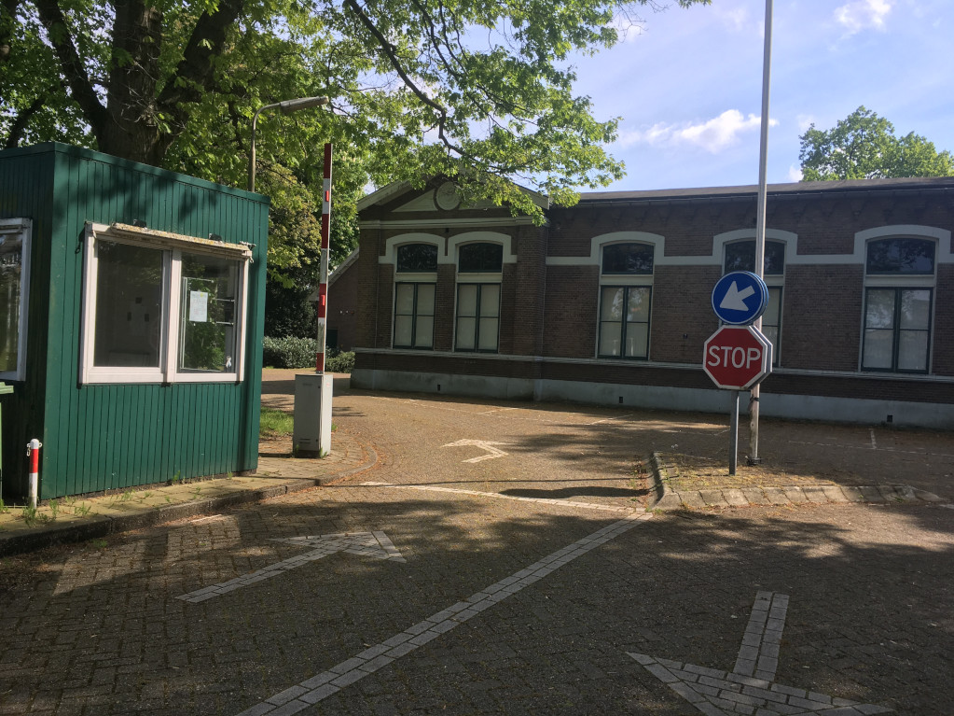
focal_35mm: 29
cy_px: 358
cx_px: 477
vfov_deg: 48.2
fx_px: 799
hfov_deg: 61.7
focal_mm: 4.15
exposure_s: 1/785
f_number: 2.2
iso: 25
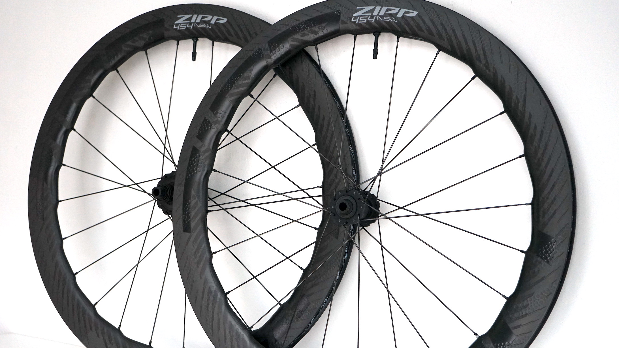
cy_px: 199
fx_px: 968
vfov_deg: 20.4
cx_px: 308
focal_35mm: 59
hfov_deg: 35.5
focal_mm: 56
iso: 2000
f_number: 5
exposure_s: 1/160
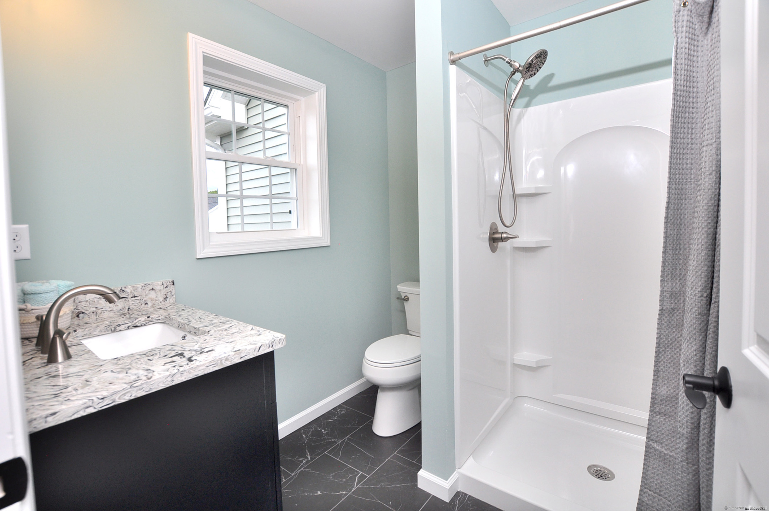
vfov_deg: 77.2
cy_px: 256
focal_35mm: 15
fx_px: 320
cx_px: 384
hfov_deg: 100.5
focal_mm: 10
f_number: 5
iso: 250
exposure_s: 1/125
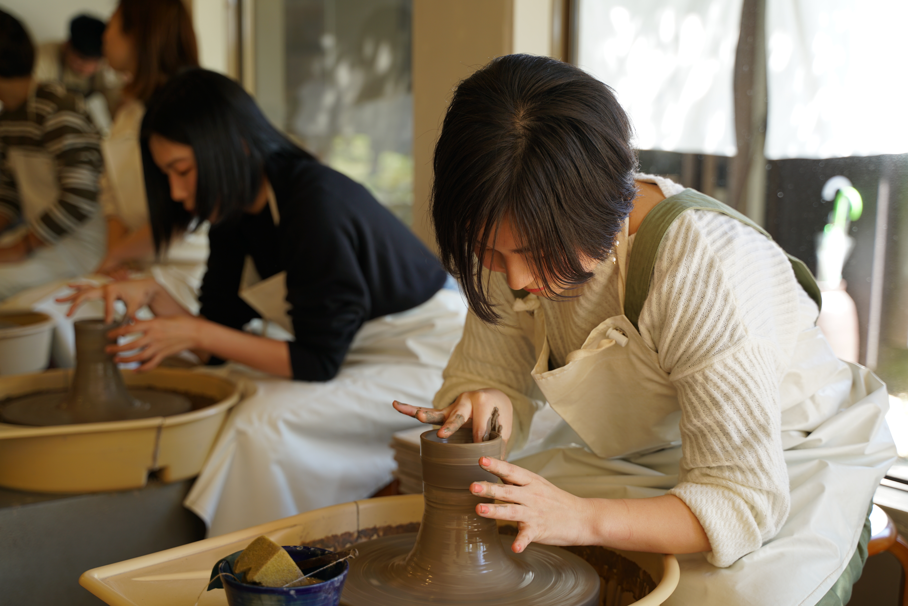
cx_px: 454
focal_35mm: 48
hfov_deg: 41.1
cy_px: 303
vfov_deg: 28.1
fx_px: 1211
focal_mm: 48
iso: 100
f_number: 3.2
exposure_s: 1/50
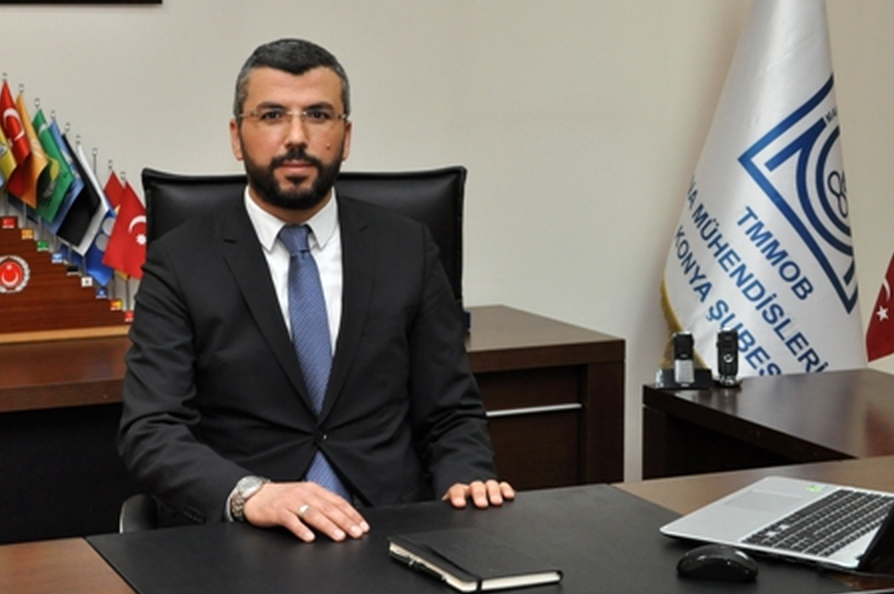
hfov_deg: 27.5
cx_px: 278
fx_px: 1811
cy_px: 251
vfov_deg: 18.6
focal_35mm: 73
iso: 1000
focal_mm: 34
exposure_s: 1/60
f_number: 6.3
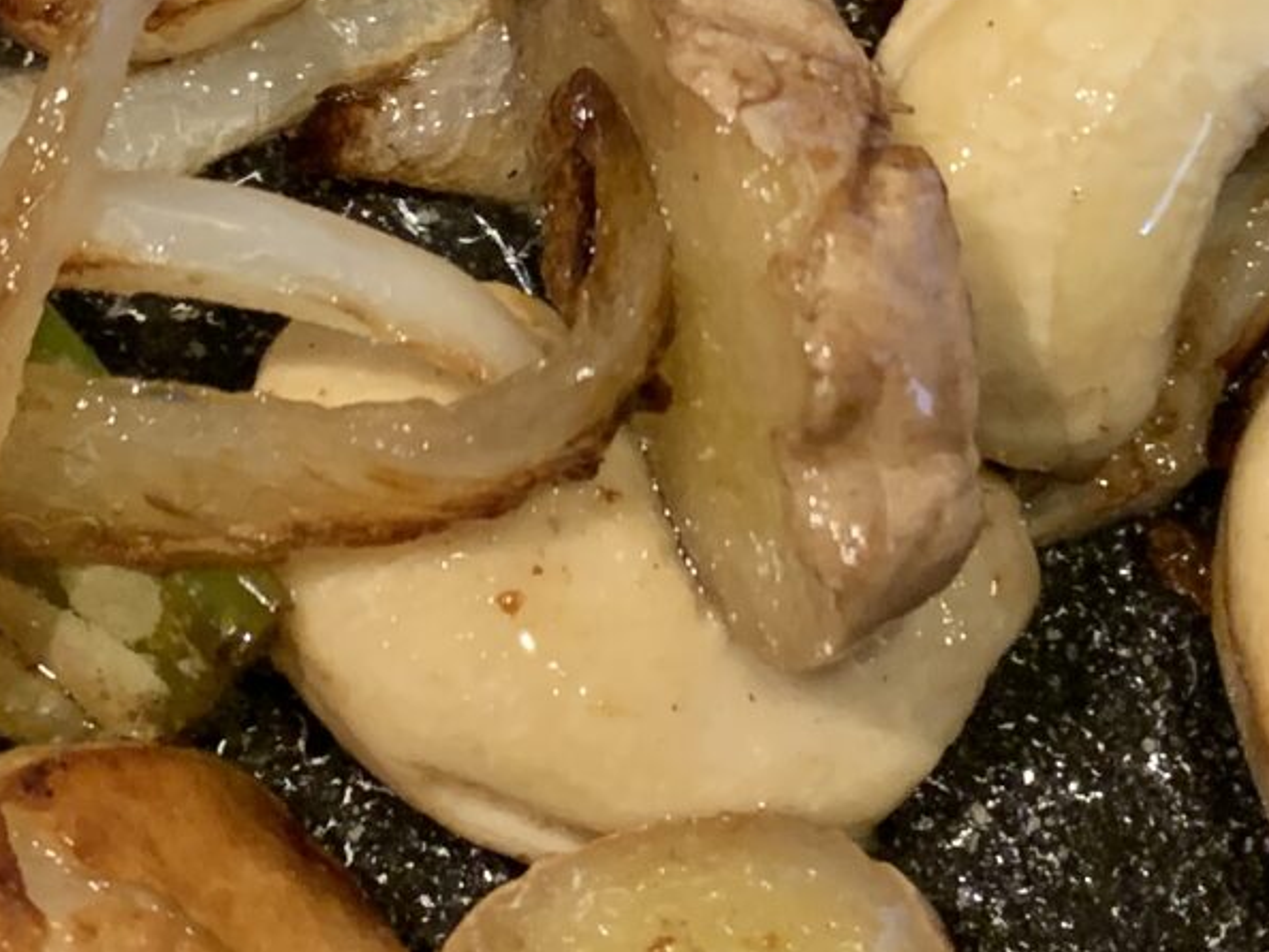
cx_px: 664
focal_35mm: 112
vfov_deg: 12.7
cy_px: -342
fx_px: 4108
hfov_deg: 17.6
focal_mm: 4.25
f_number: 1.8
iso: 320
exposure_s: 1/50
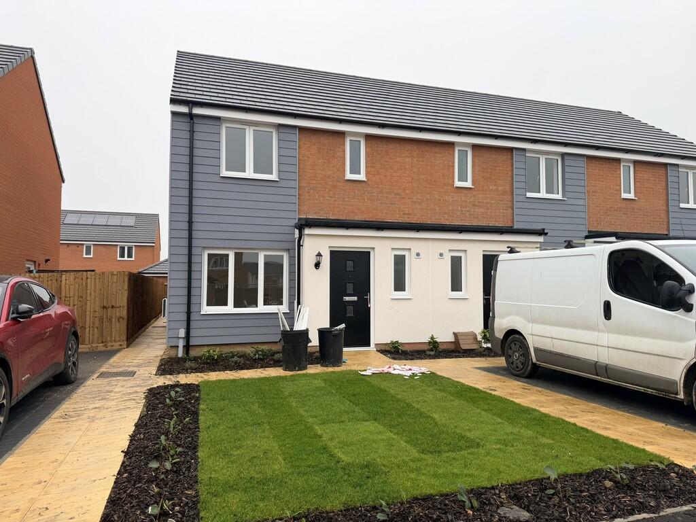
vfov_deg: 56.8
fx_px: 483
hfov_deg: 71.6
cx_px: 348
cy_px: 261
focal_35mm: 24
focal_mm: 6.76
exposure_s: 1/440
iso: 80
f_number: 1.78
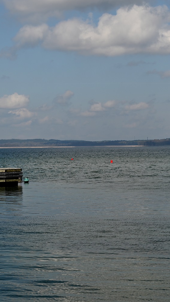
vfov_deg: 18.2
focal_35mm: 118
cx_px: 134
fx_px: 946
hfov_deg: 10.2
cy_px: 151
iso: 100
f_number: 7.1
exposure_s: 1/800
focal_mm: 75
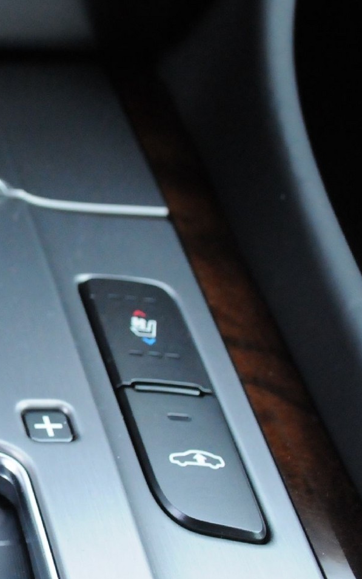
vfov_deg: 25.8
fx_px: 1262
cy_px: 289
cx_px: -157
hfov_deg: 15.3
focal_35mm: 80
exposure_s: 1/500
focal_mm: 20
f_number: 5.6
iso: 2000
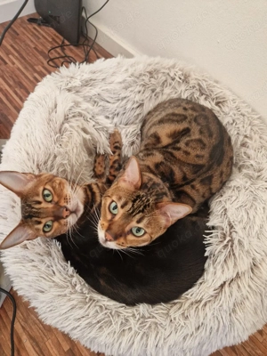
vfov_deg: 73.9
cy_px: 178
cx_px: 134
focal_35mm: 23
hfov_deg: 58.9
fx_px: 237
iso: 200
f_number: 1.8
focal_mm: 5.4
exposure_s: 1/100
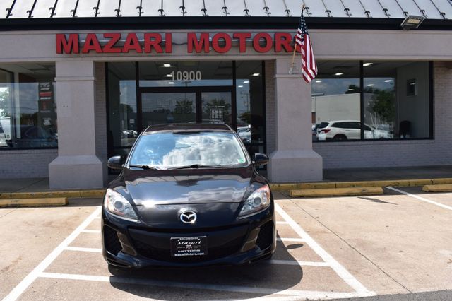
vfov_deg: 36.8
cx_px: 226
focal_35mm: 36
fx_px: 452
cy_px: 150
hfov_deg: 53.2
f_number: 11
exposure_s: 1/500
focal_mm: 24
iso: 400
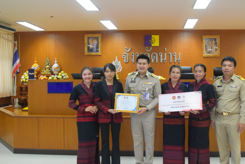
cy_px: 81
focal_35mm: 39
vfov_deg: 34.5
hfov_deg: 49.6
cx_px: 149
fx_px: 263
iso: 3200
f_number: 6.3
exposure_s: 1/160
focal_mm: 21
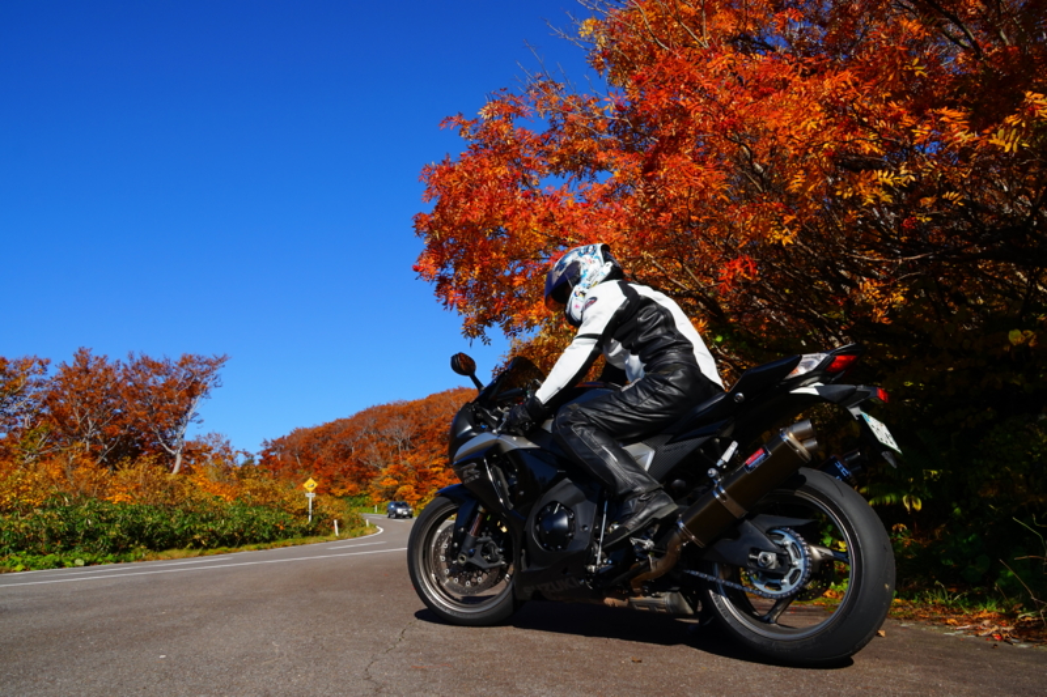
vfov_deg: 47.9
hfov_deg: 67.4
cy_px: 348
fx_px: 785
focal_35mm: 27
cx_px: 524
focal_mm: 18
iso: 100
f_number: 11
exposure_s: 1/200
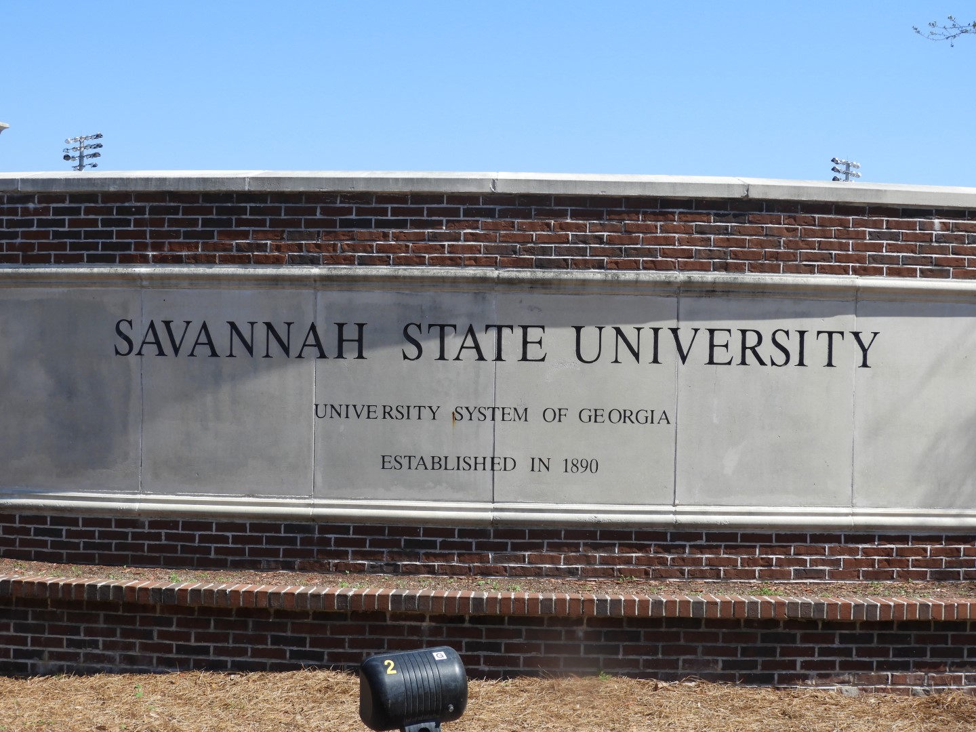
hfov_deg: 34.9
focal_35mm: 55
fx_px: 1551
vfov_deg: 26.6
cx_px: 488
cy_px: 366
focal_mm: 9.9
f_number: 4
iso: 100
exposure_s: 1/800
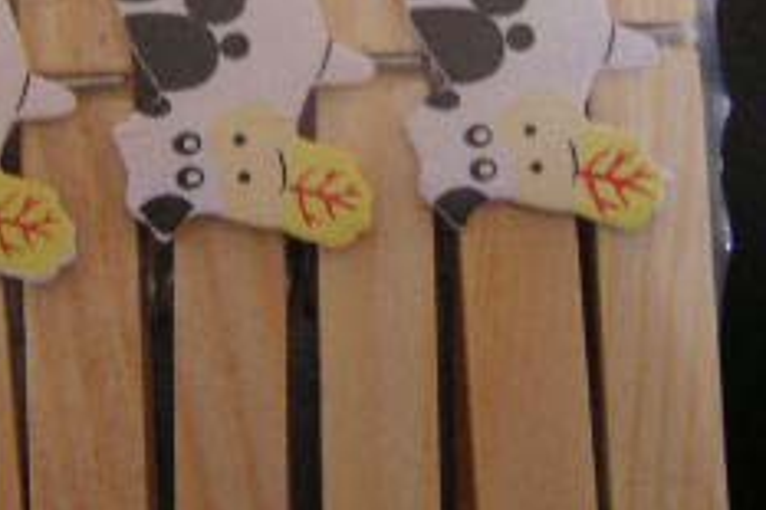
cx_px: 309
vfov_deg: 12.8
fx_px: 2190
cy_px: -168
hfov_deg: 19.8
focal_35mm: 103
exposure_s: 1/8
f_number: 2.8
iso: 128
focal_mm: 60
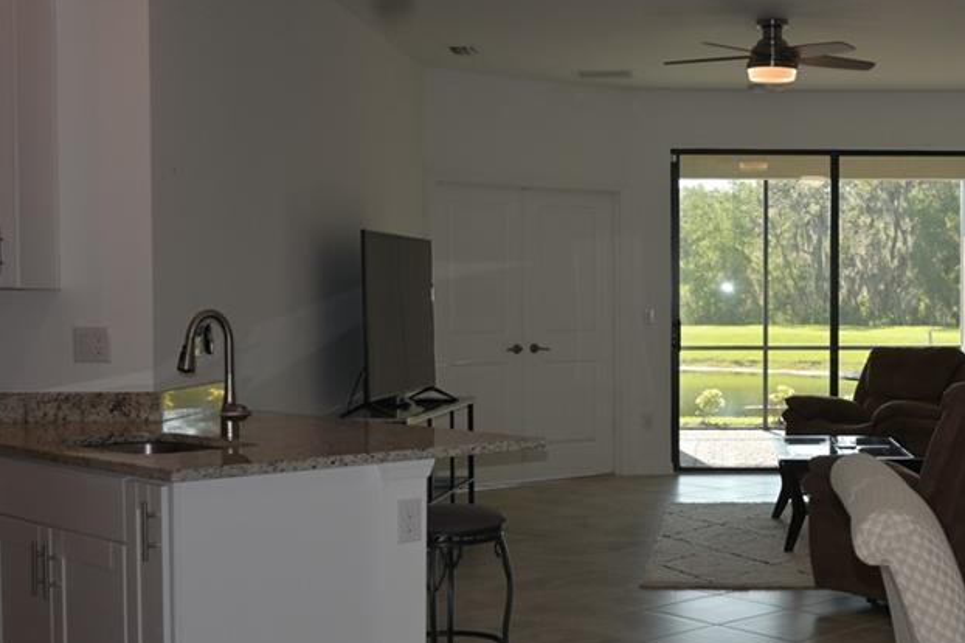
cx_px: 782
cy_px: 349
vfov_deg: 23.8
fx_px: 1522
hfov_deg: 34.0
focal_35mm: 57
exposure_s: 1/125
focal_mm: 23
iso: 200
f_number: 4.2
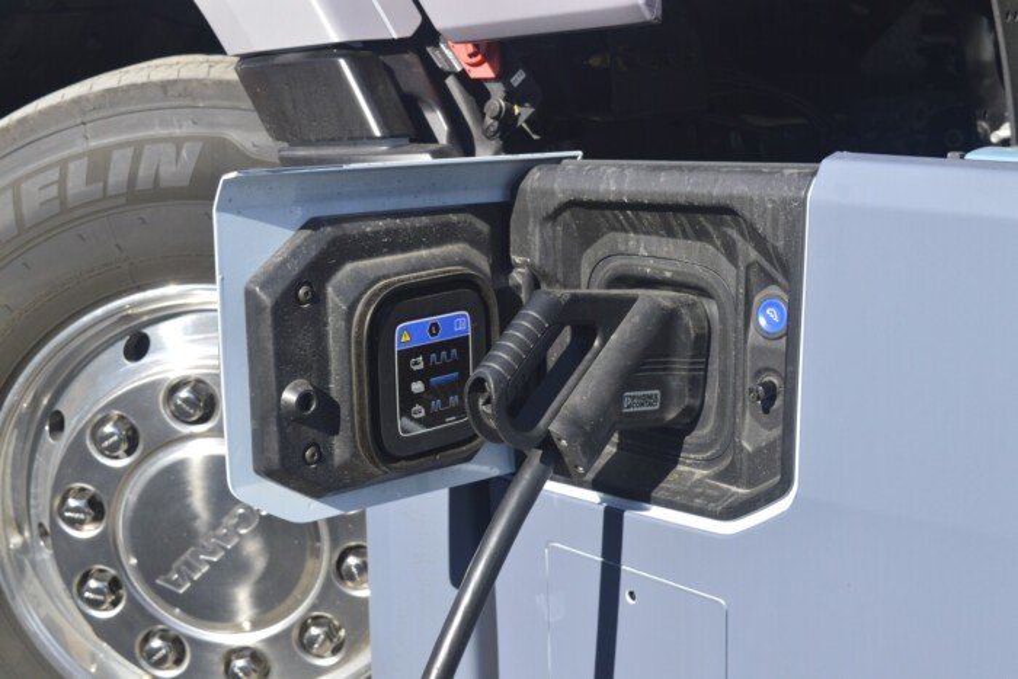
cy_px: 340
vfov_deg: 26.5
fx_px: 1442
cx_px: 509
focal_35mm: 51
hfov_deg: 38.9
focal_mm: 34
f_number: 11
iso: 360
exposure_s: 1/500
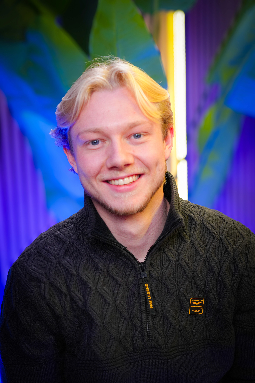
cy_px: 192
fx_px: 637
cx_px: 128
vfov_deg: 33.4
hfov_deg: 22.6
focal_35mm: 60
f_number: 4
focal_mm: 60
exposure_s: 1/160
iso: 2500
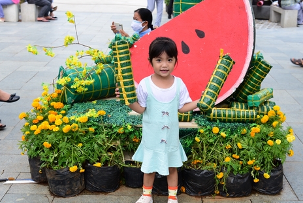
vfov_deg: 24.2
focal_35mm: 56
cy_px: 103
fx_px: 472
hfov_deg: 35.6
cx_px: 164
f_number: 5
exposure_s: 1/60
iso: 125
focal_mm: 40
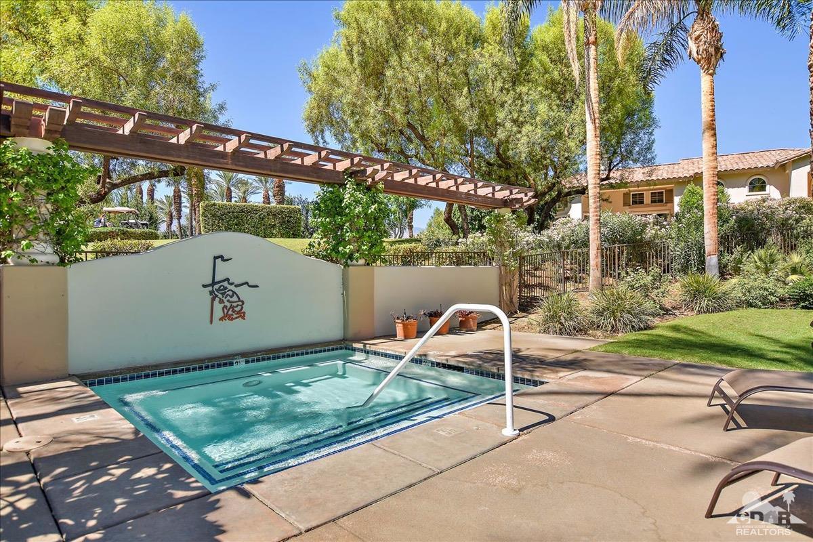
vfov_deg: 63.2
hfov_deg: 85.4
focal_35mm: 20
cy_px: 271
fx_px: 440
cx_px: 406
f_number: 5
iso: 100
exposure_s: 1/200
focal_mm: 13
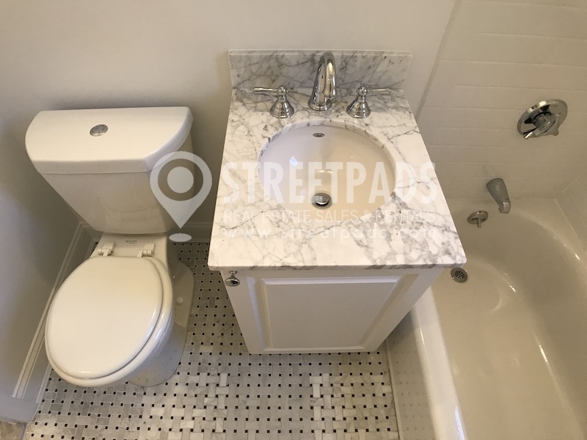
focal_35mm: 28
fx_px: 475
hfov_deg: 63.4
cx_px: 294
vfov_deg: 49.7
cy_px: 220
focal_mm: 3.99
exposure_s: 1/40
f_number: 1.8
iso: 25
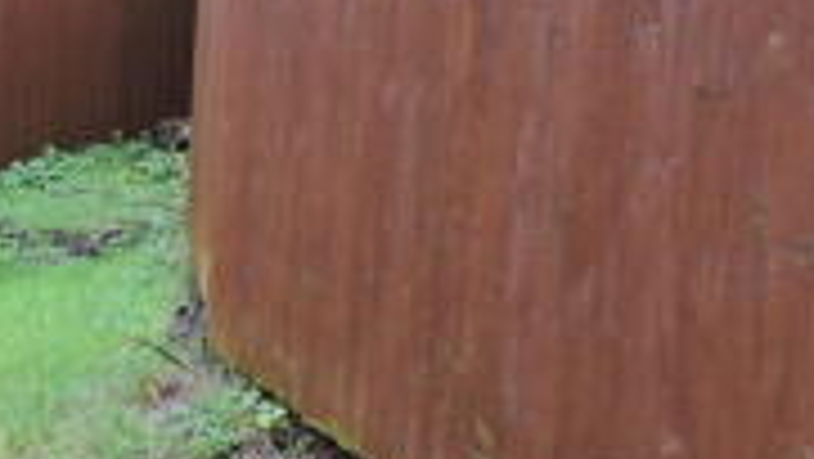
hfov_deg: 21.6
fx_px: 1814
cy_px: 169
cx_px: -367
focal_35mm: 84
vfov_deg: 14.4
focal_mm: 4.3
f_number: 3
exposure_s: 1/50
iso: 100
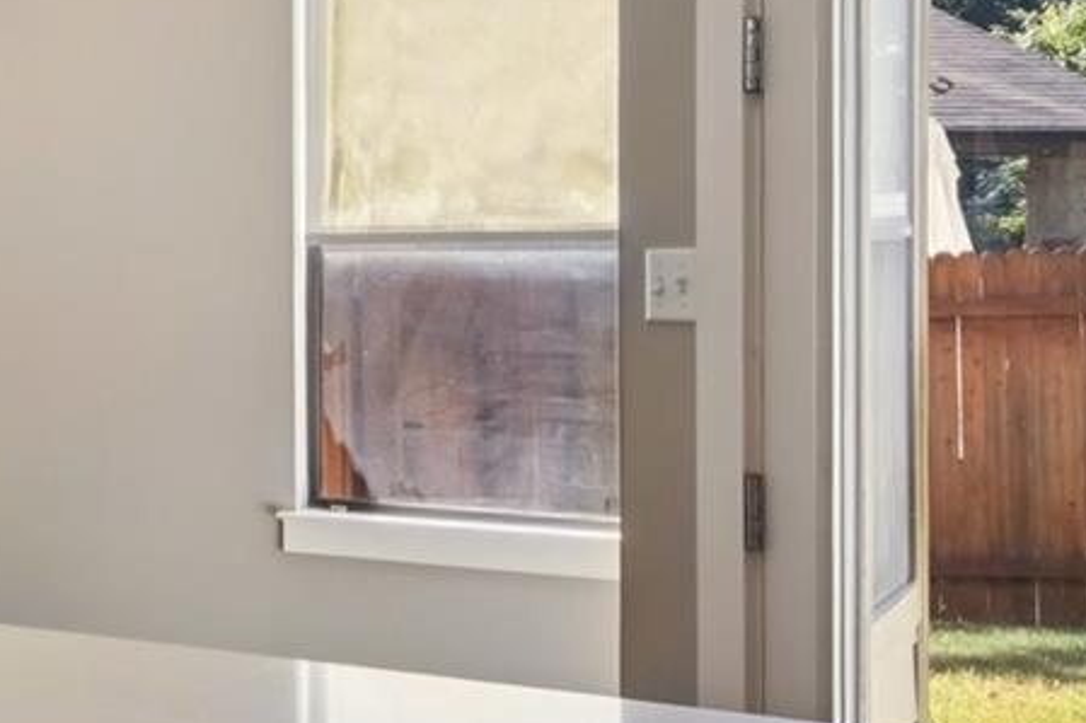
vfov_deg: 18.6
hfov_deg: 19.4
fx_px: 2201
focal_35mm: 73
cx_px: -948
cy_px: 241
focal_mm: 16
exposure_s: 1/8
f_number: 8
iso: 110
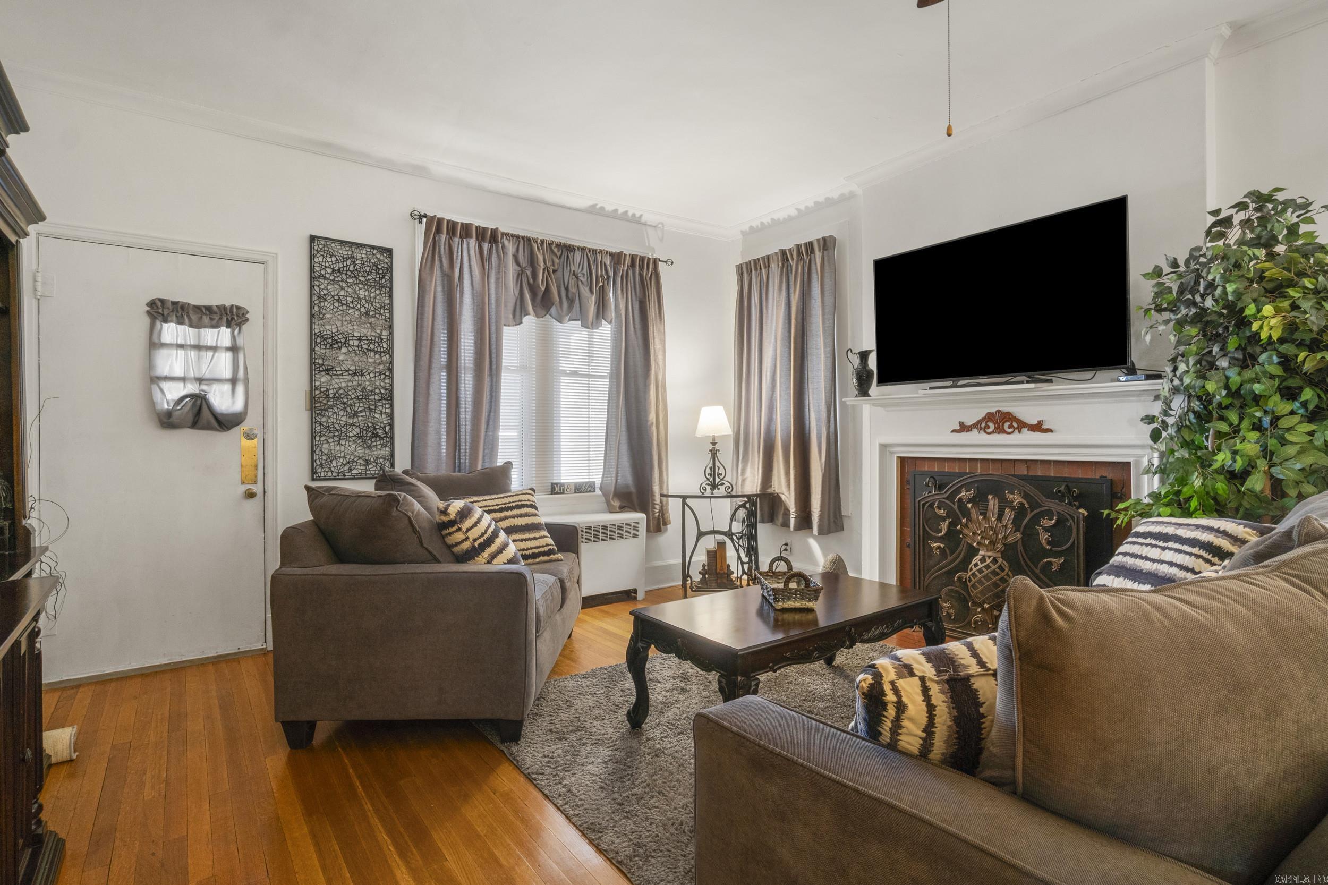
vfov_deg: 67.4
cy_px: 442
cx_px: 664
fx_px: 664
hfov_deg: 90.0
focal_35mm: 18
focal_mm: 12
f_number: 8
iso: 400
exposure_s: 2
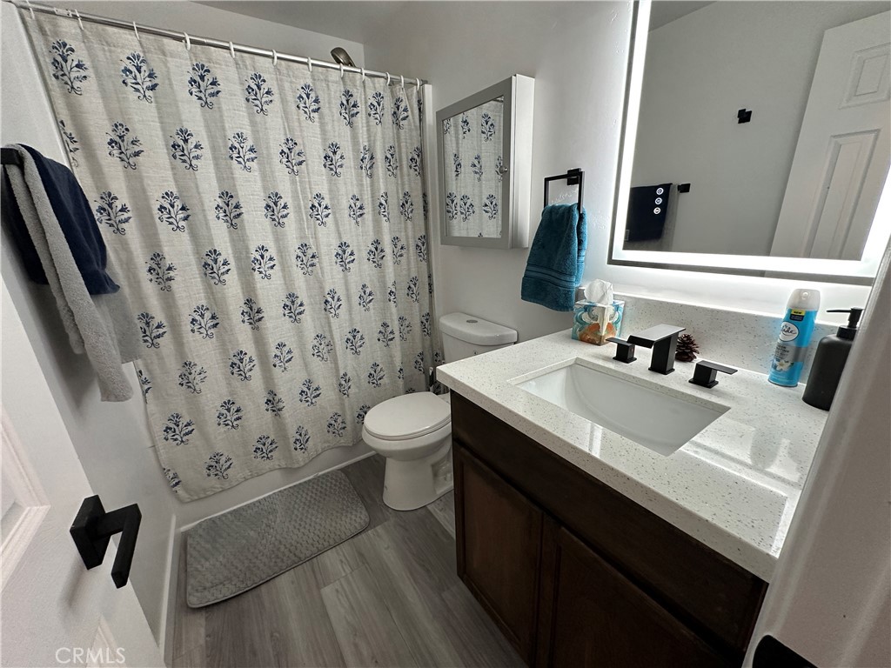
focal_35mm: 14
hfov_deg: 102.1
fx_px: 360
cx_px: 446
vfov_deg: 85.7
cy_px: 334
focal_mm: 2.22
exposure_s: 1/120
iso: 250
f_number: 2.2
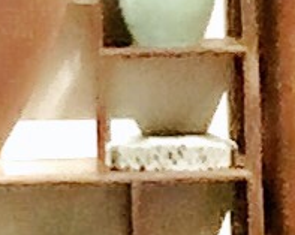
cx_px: -64
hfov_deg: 9.7
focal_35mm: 197
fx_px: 1717
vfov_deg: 7.8
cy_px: -37
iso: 1600
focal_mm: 2.65
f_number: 2.2
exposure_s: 1/17
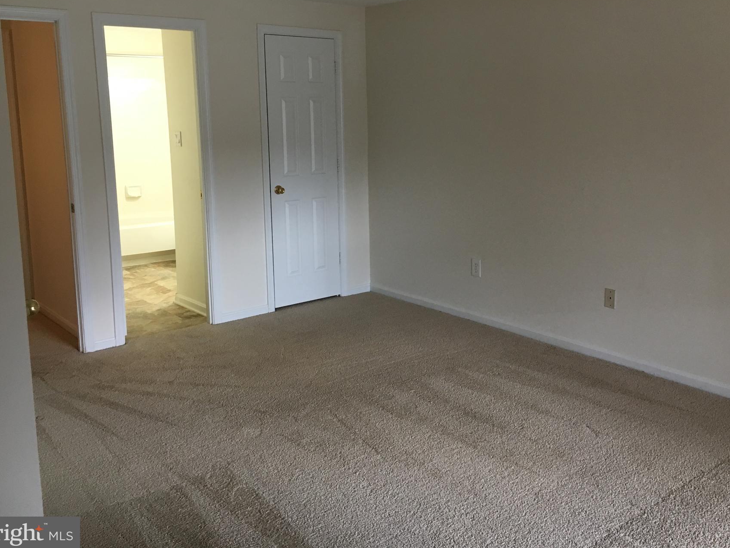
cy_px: 221
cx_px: 413
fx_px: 738
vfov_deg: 40.5
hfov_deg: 52.5
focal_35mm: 35
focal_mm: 4.15
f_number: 2.2
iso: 80
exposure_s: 1/30
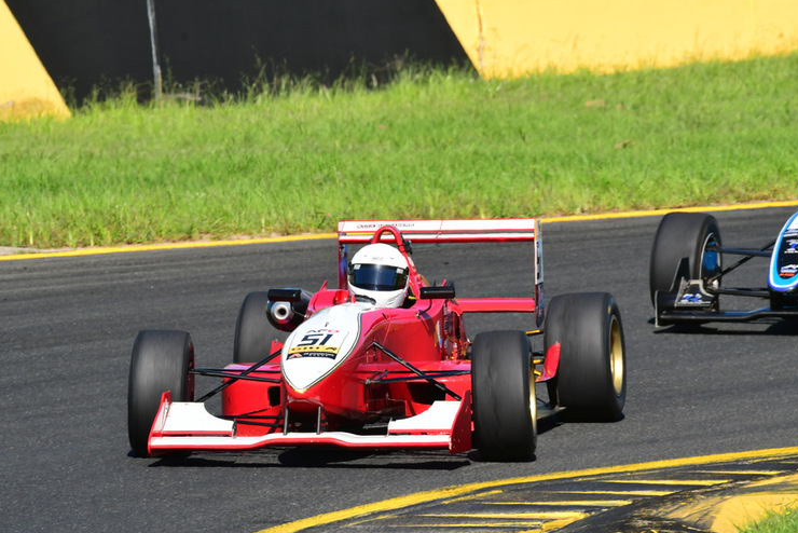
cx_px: 414
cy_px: 269
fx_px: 14746
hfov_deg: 3.1
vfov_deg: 2.1
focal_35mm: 665
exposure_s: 1/640
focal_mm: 410
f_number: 11
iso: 500
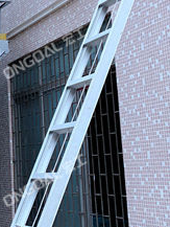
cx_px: -96
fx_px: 549
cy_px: 24
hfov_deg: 15.9
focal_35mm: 84
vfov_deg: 22.7
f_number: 1.8
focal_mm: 4.25
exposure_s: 1/1368
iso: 25
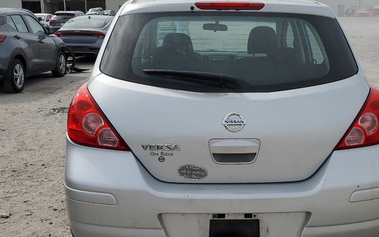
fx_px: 444
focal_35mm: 43
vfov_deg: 29.9
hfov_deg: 45.9
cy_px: 116
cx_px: 230
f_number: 1.5
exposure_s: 1/5000
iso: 50
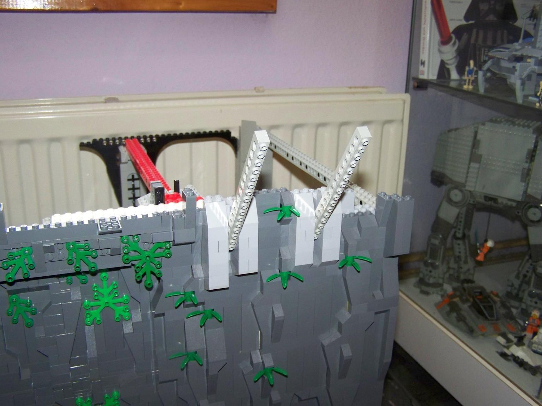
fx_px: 595
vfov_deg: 37.7
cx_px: 271
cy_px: 203
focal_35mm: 38
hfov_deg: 49.0
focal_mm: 6.3
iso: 200
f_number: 2.8
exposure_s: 1/30
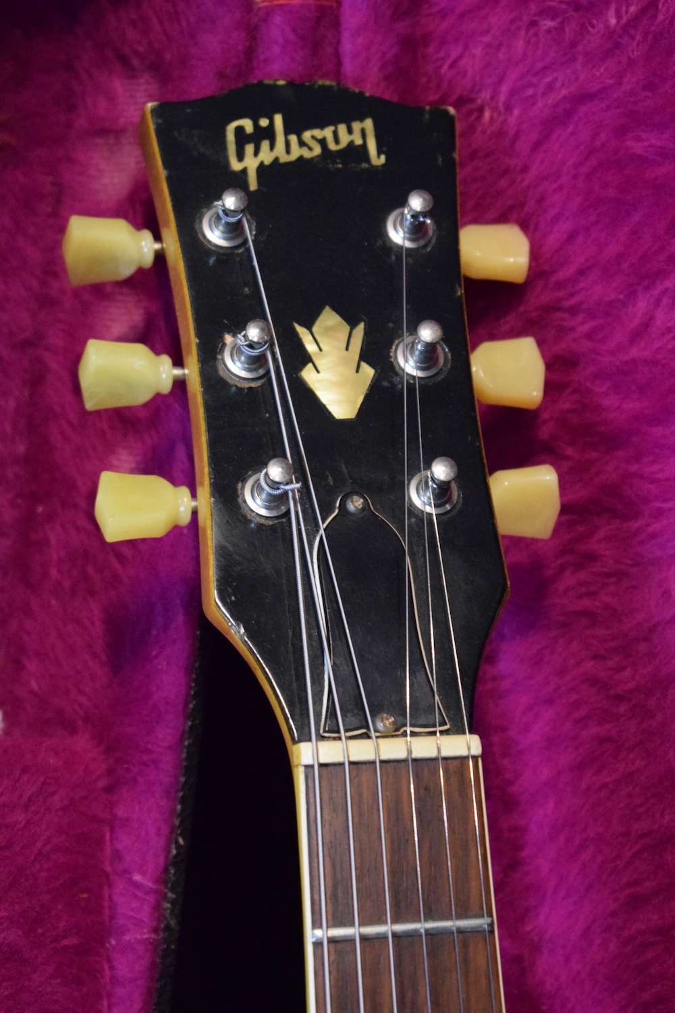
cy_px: 506
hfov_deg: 16.6
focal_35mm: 82
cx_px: 338
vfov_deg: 24.6
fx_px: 2320
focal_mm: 55
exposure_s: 1/60
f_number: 5.6
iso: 6400
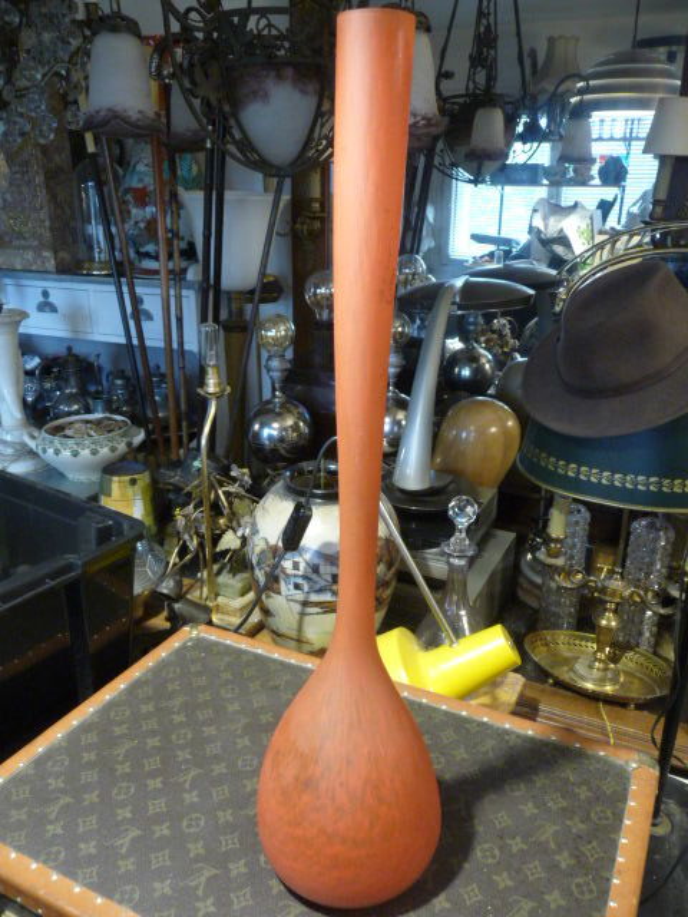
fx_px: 742
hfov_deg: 49.7
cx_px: 344
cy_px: 458
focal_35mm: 28
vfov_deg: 63.4
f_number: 3.3
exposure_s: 1/8
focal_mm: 4.7
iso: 400
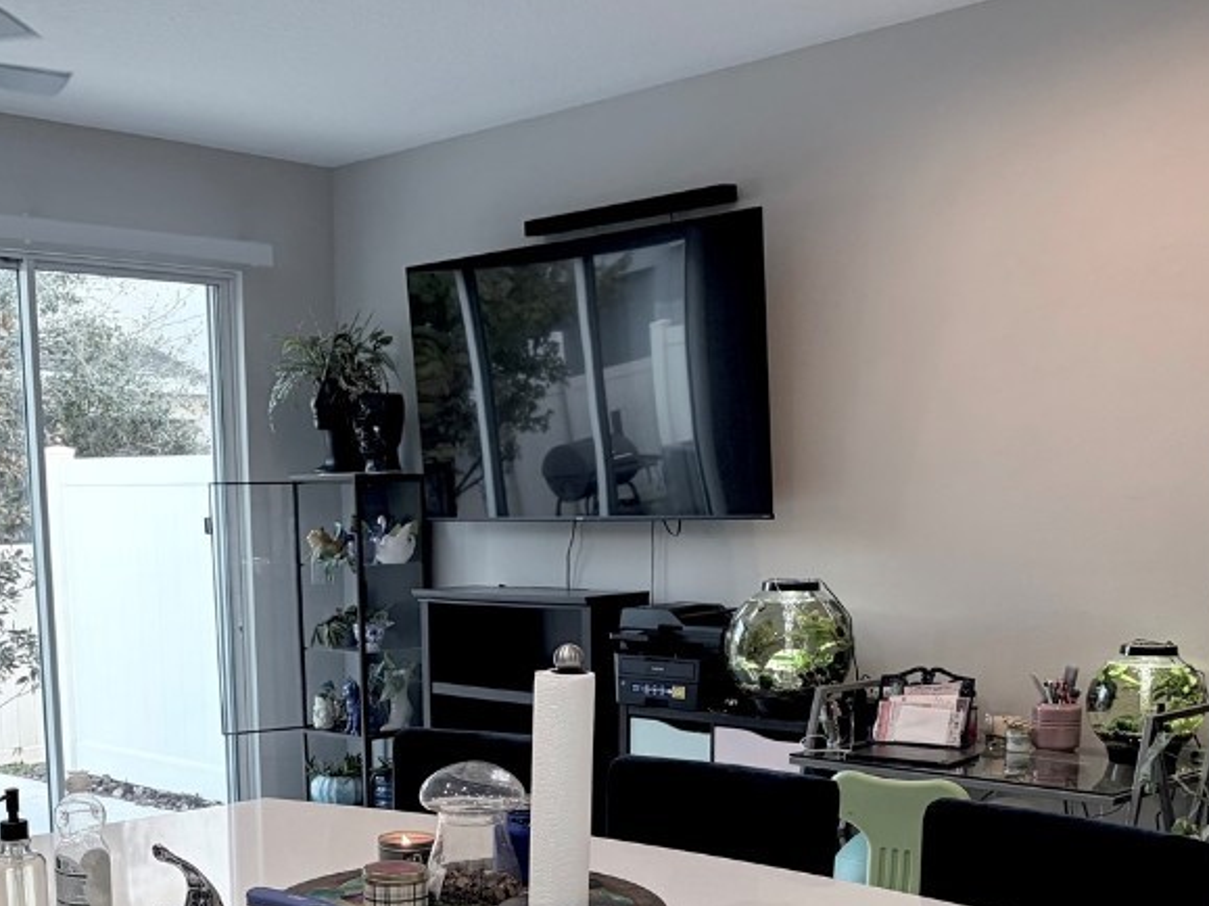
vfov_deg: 30.4
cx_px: 468
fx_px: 1606
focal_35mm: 46
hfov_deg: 41.0
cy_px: 781
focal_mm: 5.96
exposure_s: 1/120
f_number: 1.6
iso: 100
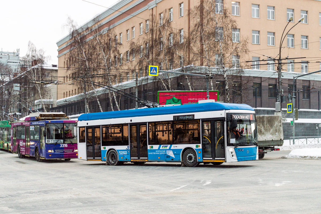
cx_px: 160
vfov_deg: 25.8
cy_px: 107
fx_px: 468
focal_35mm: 52
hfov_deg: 37.9
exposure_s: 1/500
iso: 200
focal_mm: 35
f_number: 5
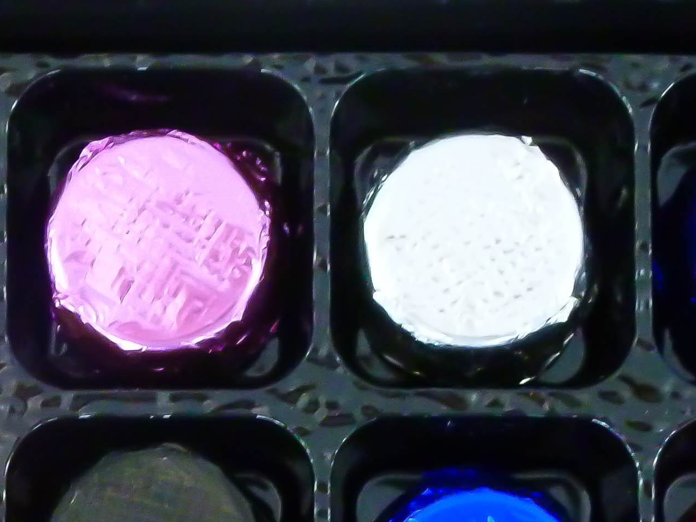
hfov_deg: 15.0
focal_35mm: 131
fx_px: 2634
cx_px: 315
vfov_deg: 11.0
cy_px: 722
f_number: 3.6
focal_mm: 6.5
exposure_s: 1/25
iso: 400
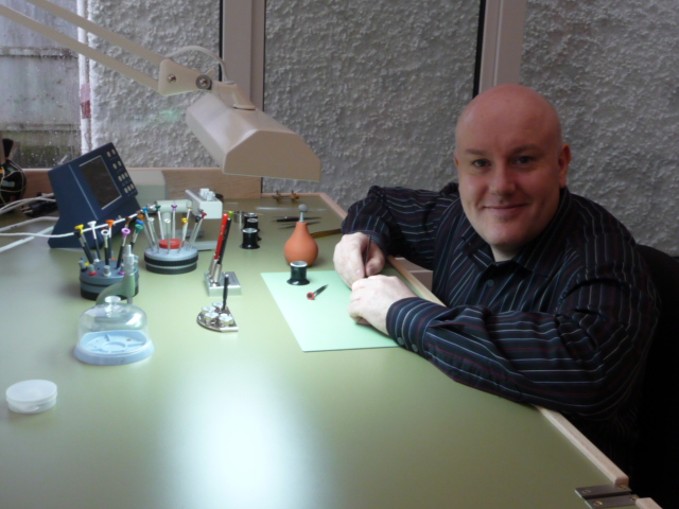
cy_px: 254
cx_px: 340
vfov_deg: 32.2
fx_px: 883
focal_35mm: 45
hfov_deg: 42.1
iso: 125
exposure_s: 1/30
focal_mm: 4.7
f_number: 3.3
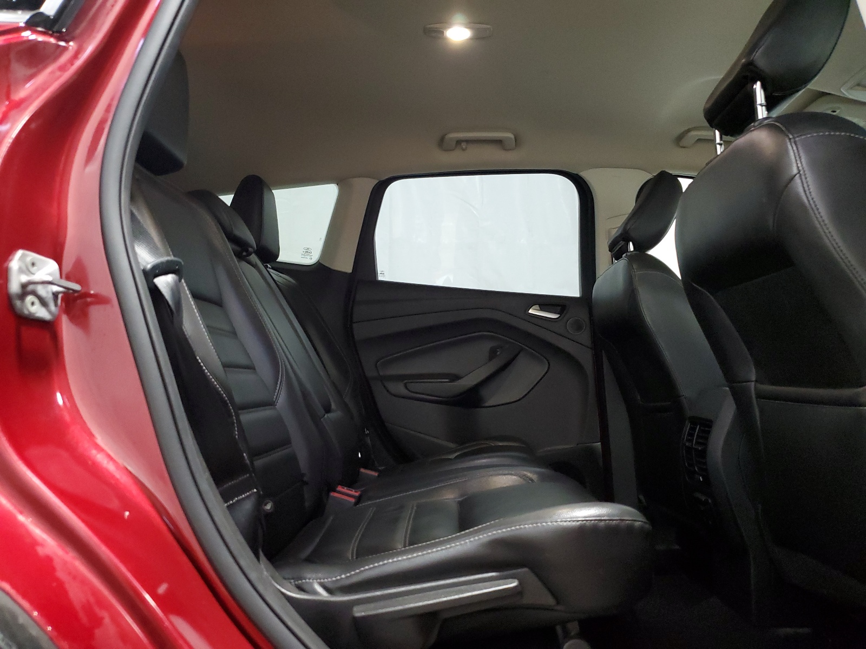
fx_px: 650
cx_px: 433
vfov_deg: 53.1
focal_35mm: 26
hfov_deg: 67.3
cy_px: 324
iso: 328
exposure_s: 1/30
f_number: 1.5
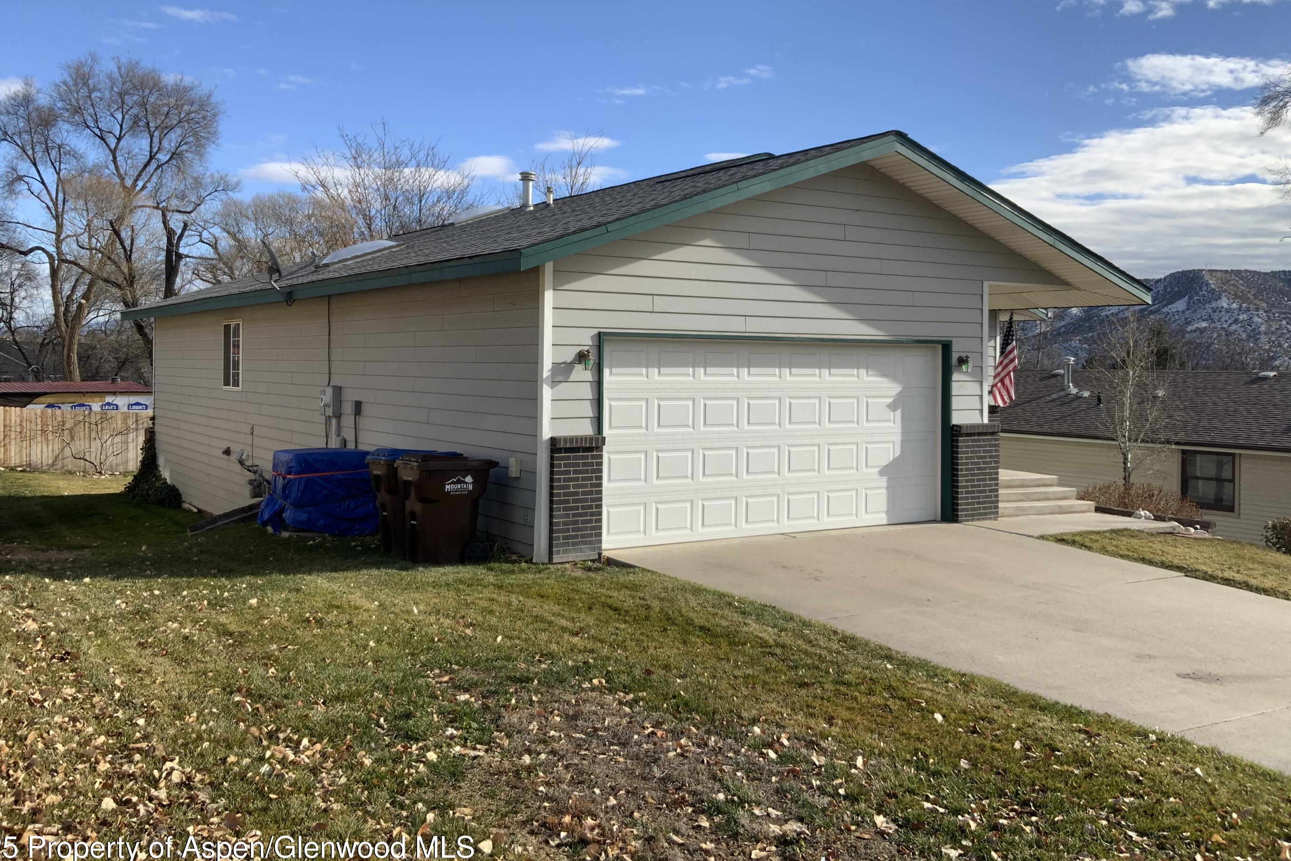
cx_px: 634
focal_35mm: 33
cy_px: 366
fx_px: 1183
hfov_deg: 57.2
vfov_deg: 39.9
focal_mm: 3
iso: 16
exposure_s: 1/912
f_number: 1.8
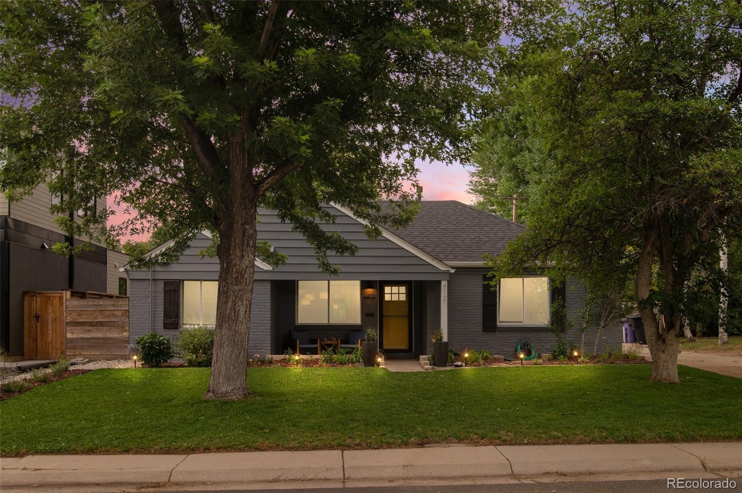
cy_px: 246
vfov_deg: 37.8
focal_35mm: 35
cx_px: 371
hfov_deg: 54.5
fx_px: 721
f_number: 8
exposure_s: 1/250
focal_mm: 35
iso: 400
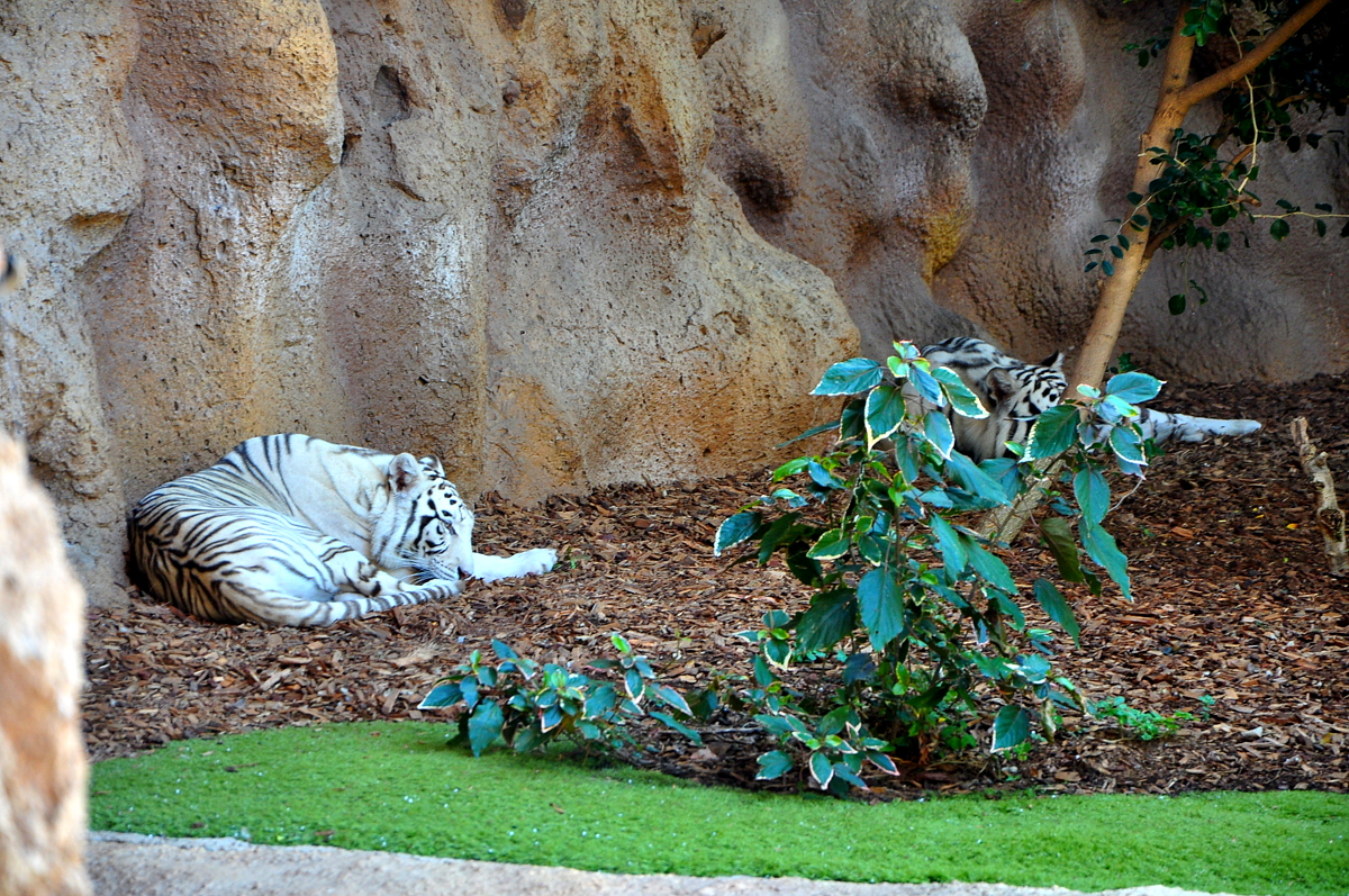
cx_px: 674
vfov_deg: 8.7
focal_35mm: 158
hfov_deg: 13.1
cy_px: 448
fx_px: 5895
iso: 400
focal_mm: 105
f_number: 5.6
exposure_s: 1/30
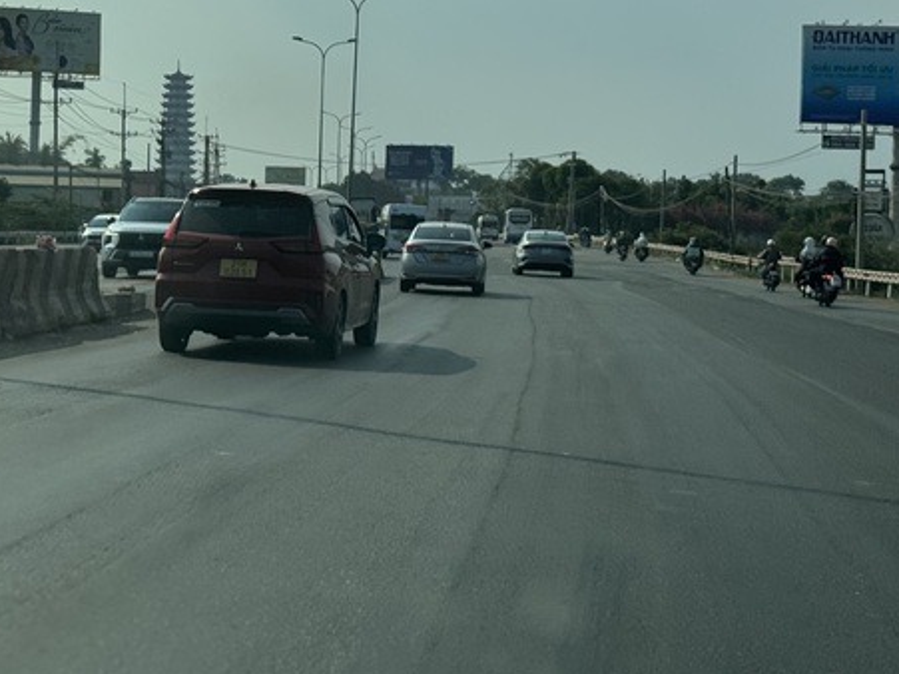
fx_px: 2155
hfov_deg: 23.5
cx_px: 321
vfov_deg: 17.7
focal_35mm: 83
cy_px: 198
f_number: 1.78
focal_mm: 6.76
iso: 80
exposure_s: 1/12500
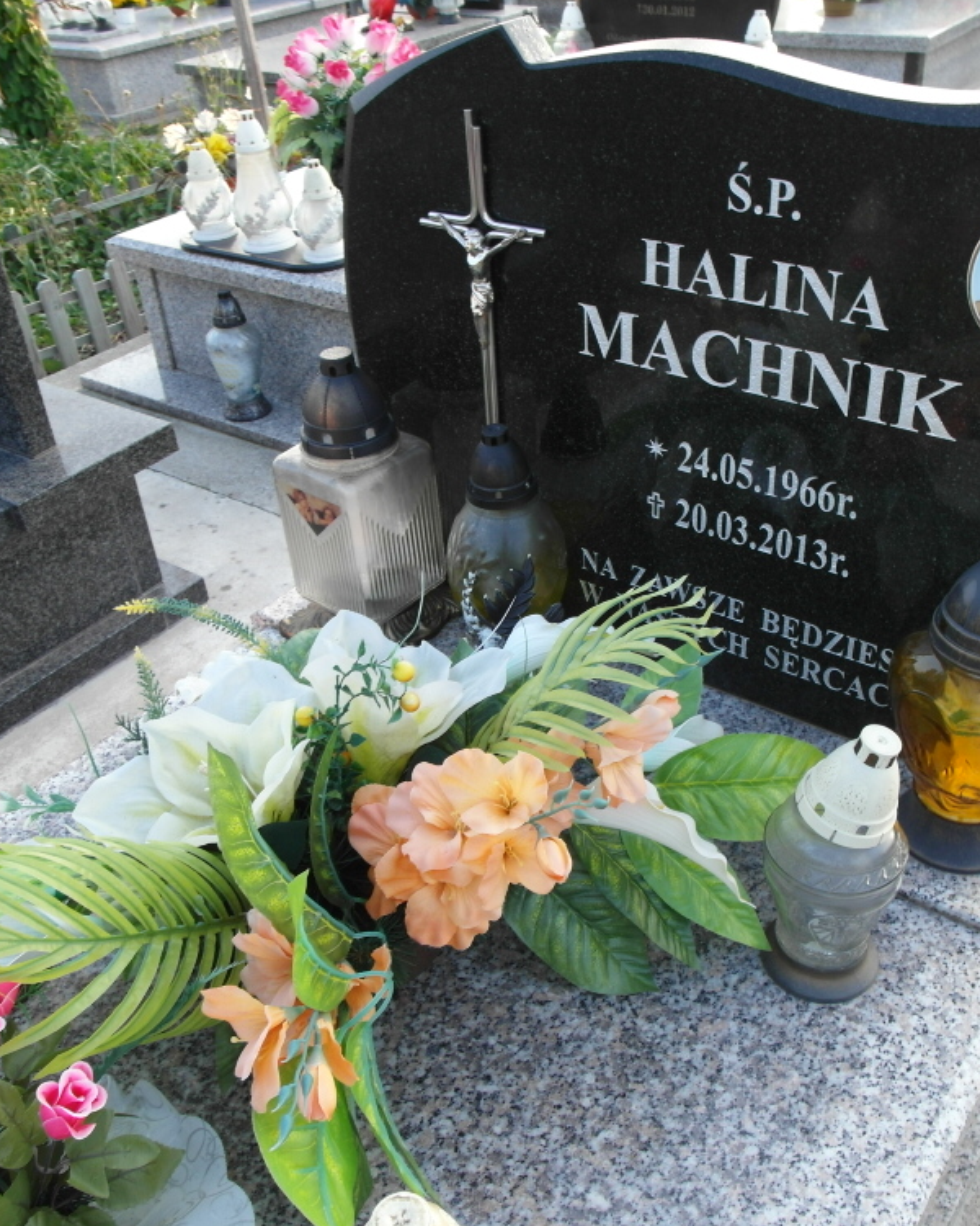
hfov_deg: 45.8
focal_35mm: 32
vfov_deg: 55.7
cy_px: 620
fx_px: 1160
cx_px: 526
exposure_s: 1/60
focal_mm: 5.2
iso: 100
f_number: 3.4
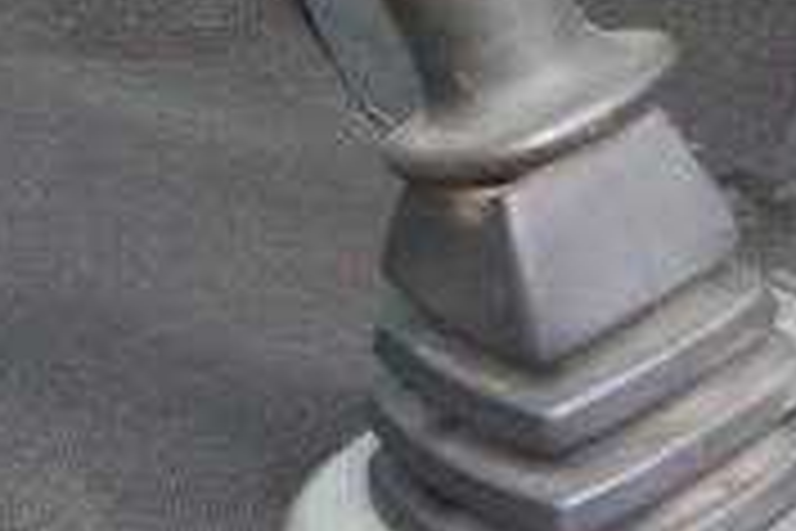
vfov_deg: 6.7
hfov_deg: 10.6
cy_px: -828
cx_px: 553
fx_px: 4267
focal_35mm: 193
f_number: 4.5
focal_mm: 16
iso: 160
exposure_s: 1/160
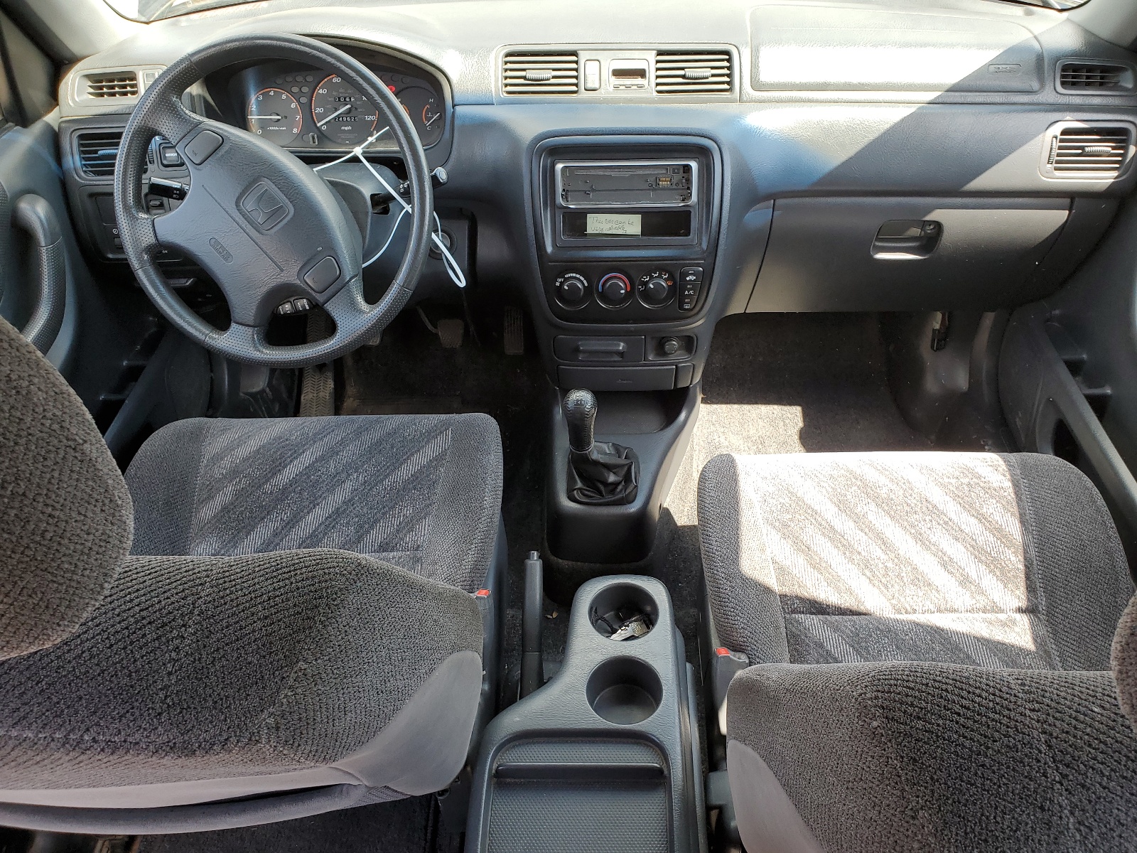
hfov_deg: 67.3
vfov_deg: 53.1
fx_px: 854
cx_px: 568
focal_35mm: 26
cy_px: 426
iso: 50
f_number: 1.5
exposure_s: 1/125
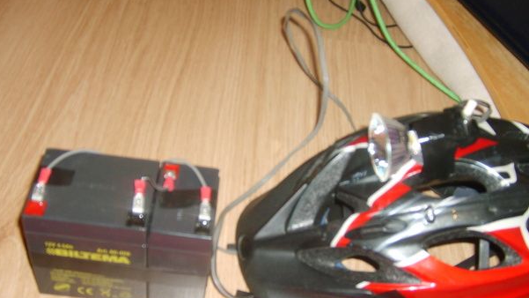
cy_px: 165
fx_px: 645
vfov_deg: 26.0
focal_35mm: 46
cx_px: 271
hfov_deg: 44.6
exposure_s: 1/30
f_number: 2.8
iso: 100
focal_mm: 5.8
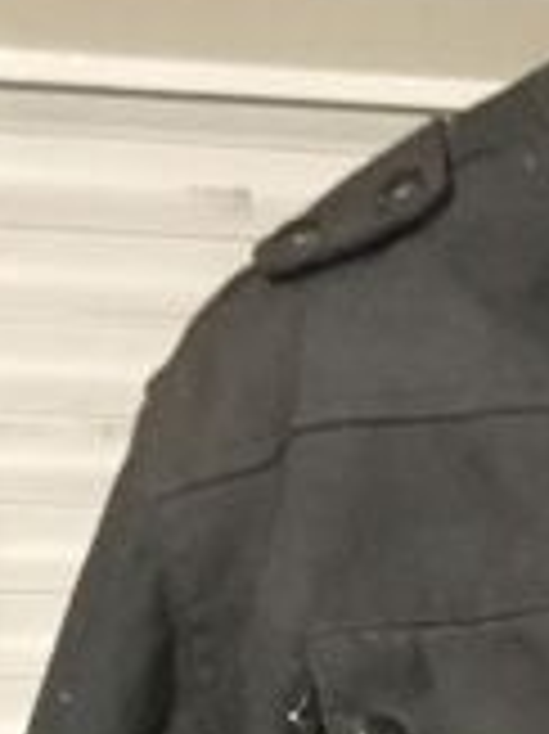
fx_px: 2414
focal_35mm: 114
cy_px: 1229
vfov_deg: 15.4
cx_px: 954
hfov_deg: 12.0
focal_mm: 4.15
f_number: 2.2
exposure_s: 1/17
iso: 250
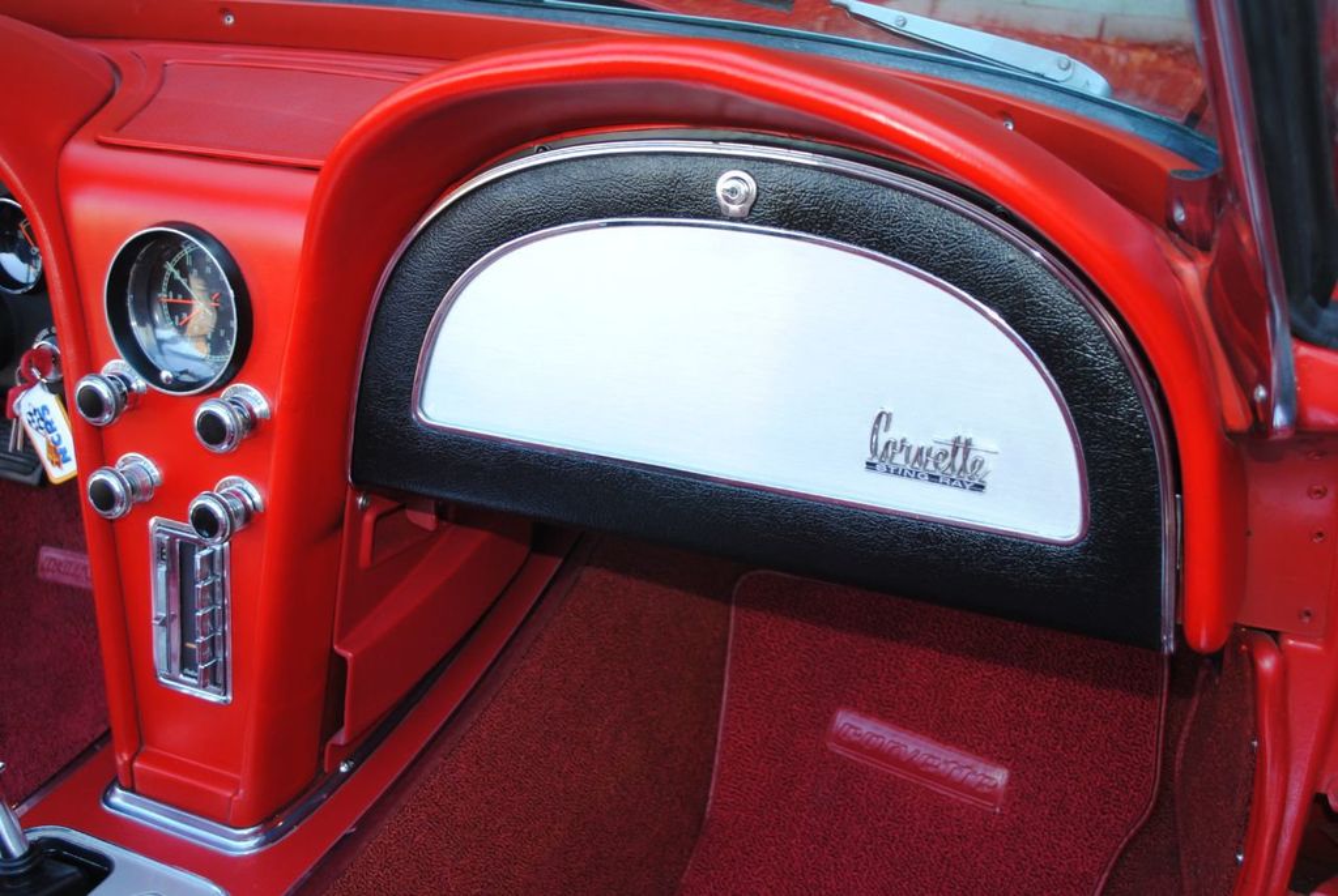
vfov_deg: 34.3
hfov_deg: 49.5
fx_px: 1452
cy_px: 448
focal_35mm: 39
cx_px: 669
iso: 200
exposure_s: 1/60
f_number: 4.2
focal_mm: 26
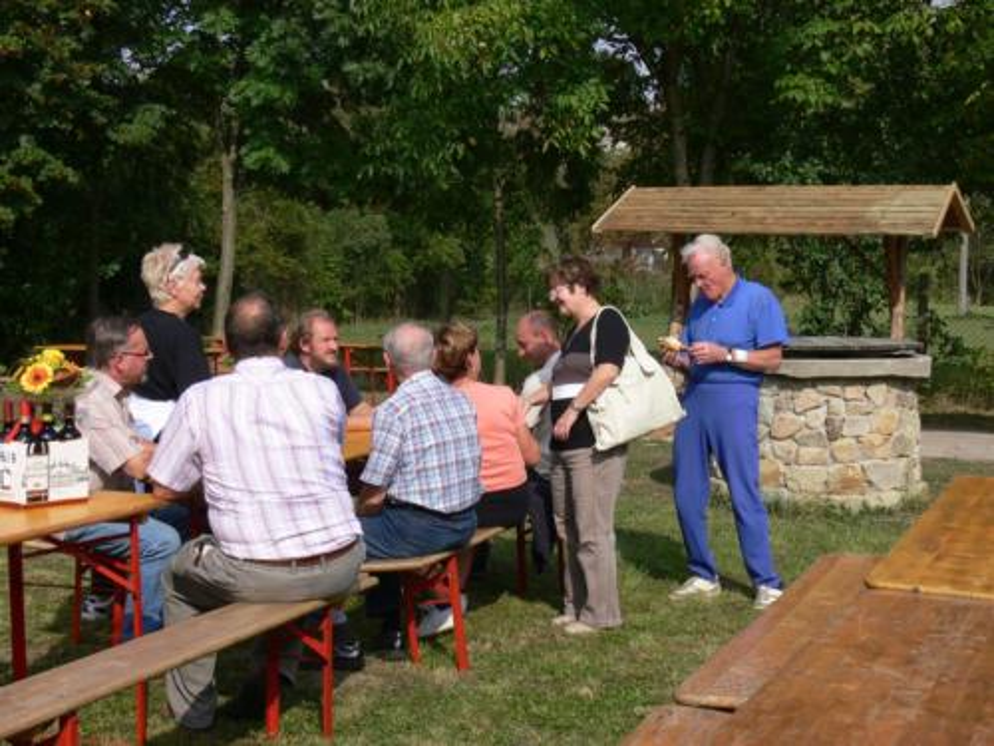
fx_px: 1637
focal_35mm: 57
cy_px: 373
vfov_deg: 25.7
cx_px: 497
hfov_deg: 33.8
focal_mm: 12
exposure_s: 1/320
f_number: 5.6
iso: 80
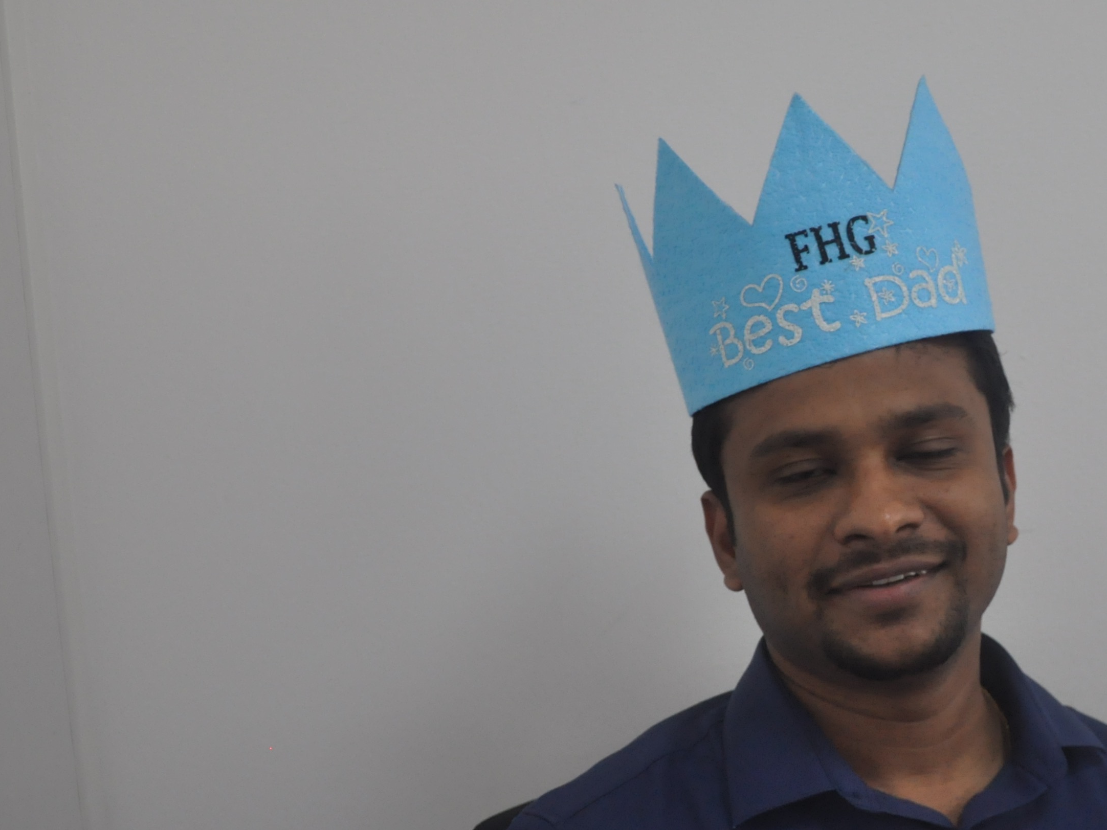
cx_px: 923
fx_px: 1917
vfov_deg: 24.4
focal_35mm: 60
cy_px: 532
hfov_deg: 31.2
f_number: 3.8
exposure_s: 1/100
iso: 800
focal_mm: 21
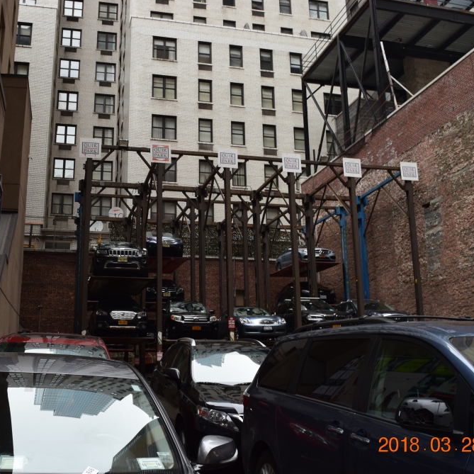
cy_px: 239
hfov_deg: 42.6
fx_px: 604
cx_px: 188
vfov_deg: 42.8
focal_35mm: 39
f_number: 8
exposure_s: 1/60
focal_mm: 20
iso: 560
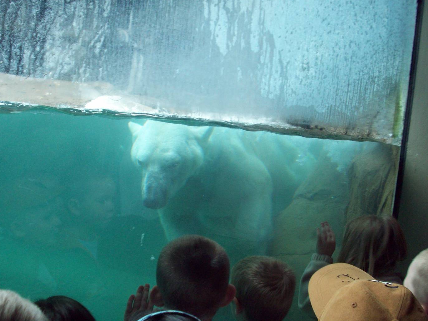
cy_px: 172
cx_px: 185
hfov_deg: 43.7
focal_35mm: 43
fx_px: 532
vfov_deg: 33.6
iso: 84
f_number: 2.8
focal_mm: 6.2
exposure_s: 1/45
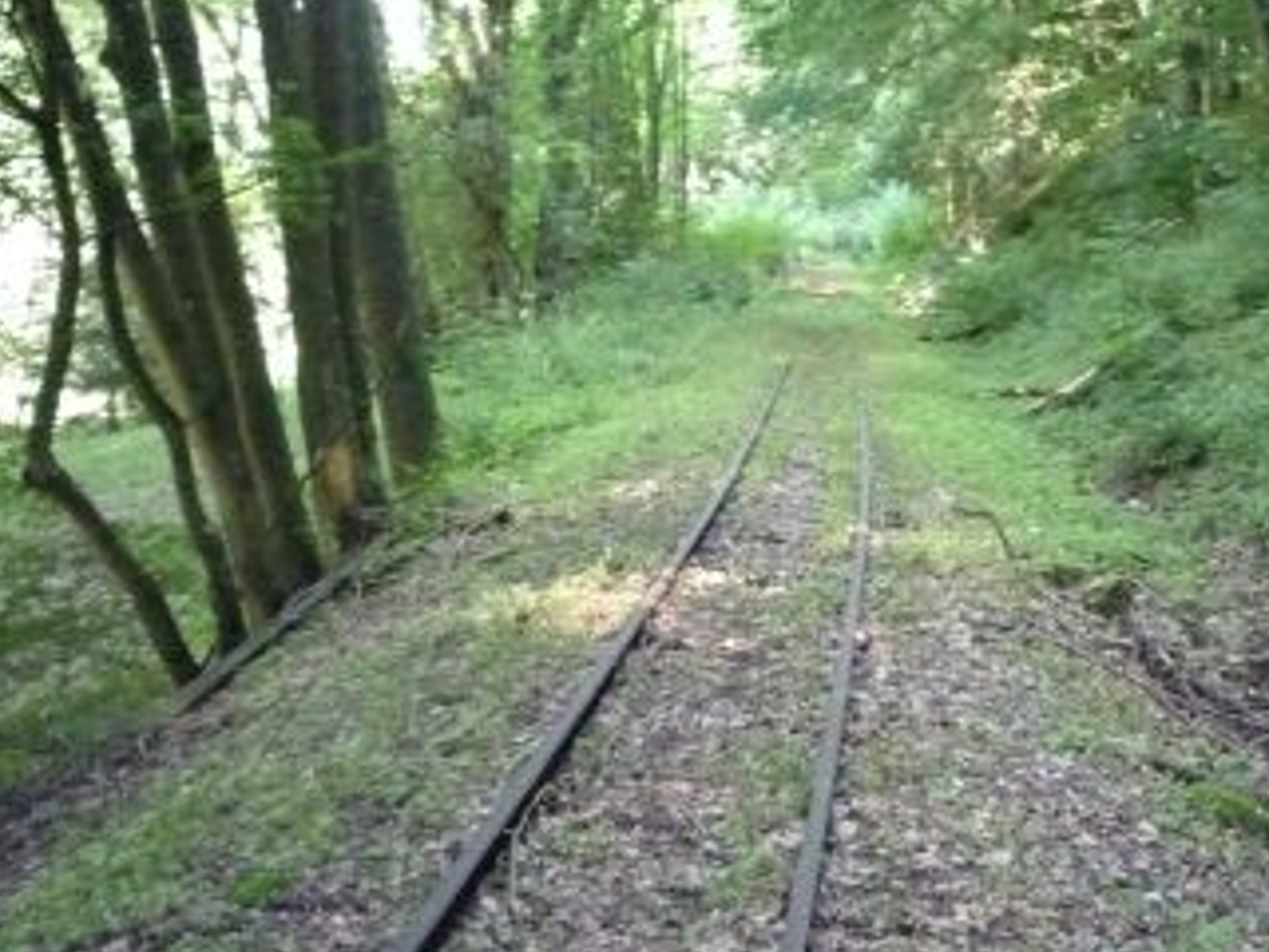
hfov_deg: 39.1
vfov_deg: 30.2
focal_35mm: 48
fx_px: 1760
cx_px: 868
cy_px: 559
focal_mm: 5.2
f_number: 3.3
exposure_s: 1/40
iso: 800
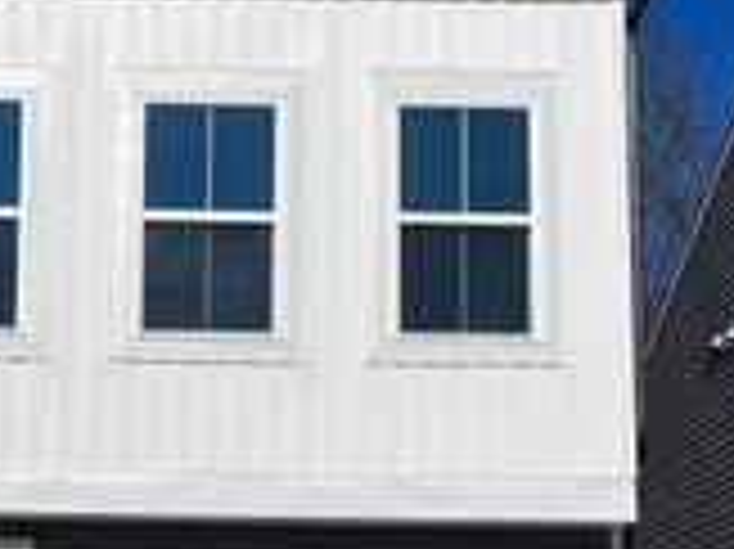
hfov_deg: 24.0
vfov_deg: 18.0
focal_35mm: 80
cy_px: 538
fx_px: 1695
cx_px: 117
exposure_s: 1/15152
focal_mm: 5.1
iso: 50
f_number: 1.6
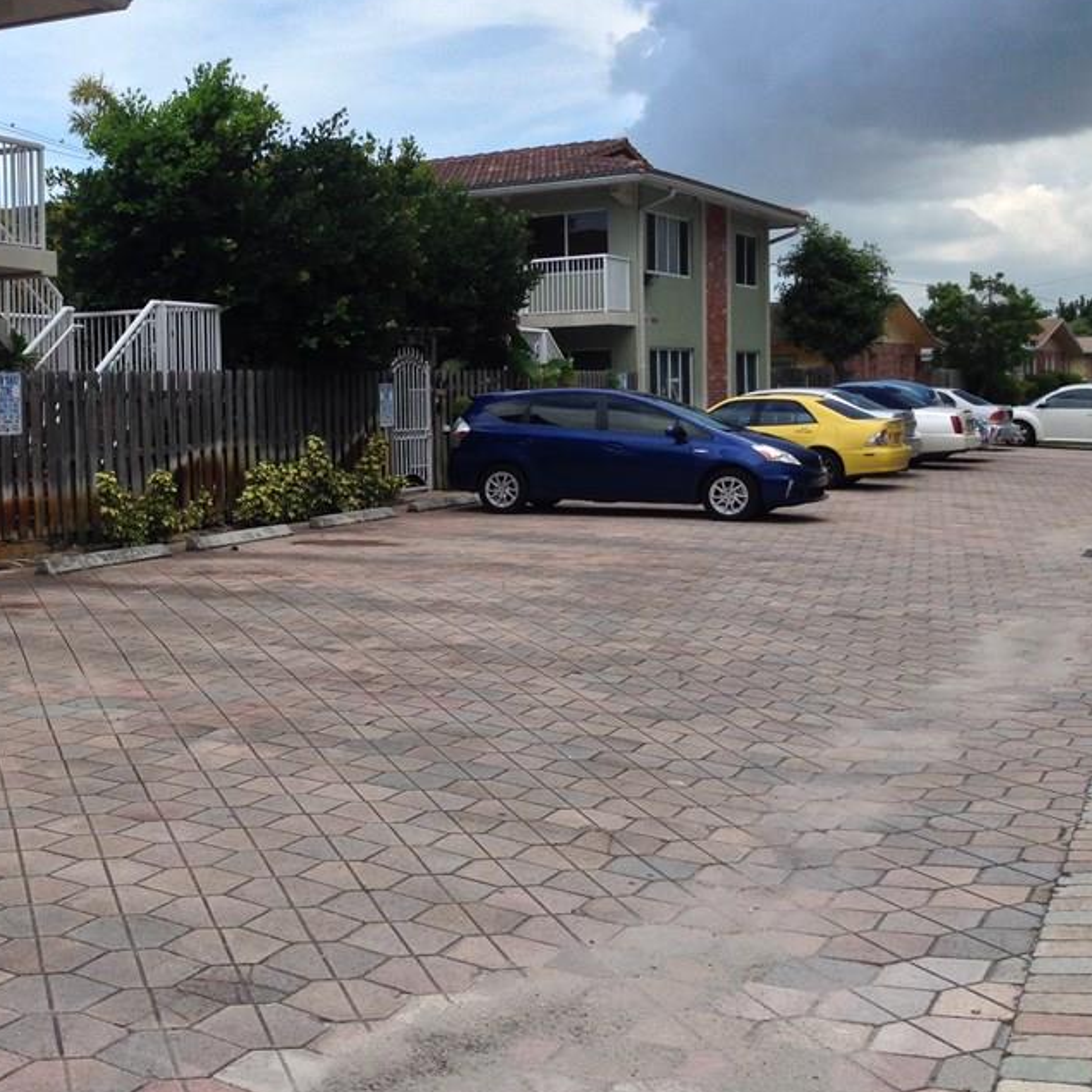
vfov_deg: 35.9
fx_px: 1677
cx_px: 282
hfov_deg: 35.3
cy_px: 444
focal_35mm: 47
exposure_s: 1/1290
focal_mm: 4.12
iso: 50
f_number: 2.4
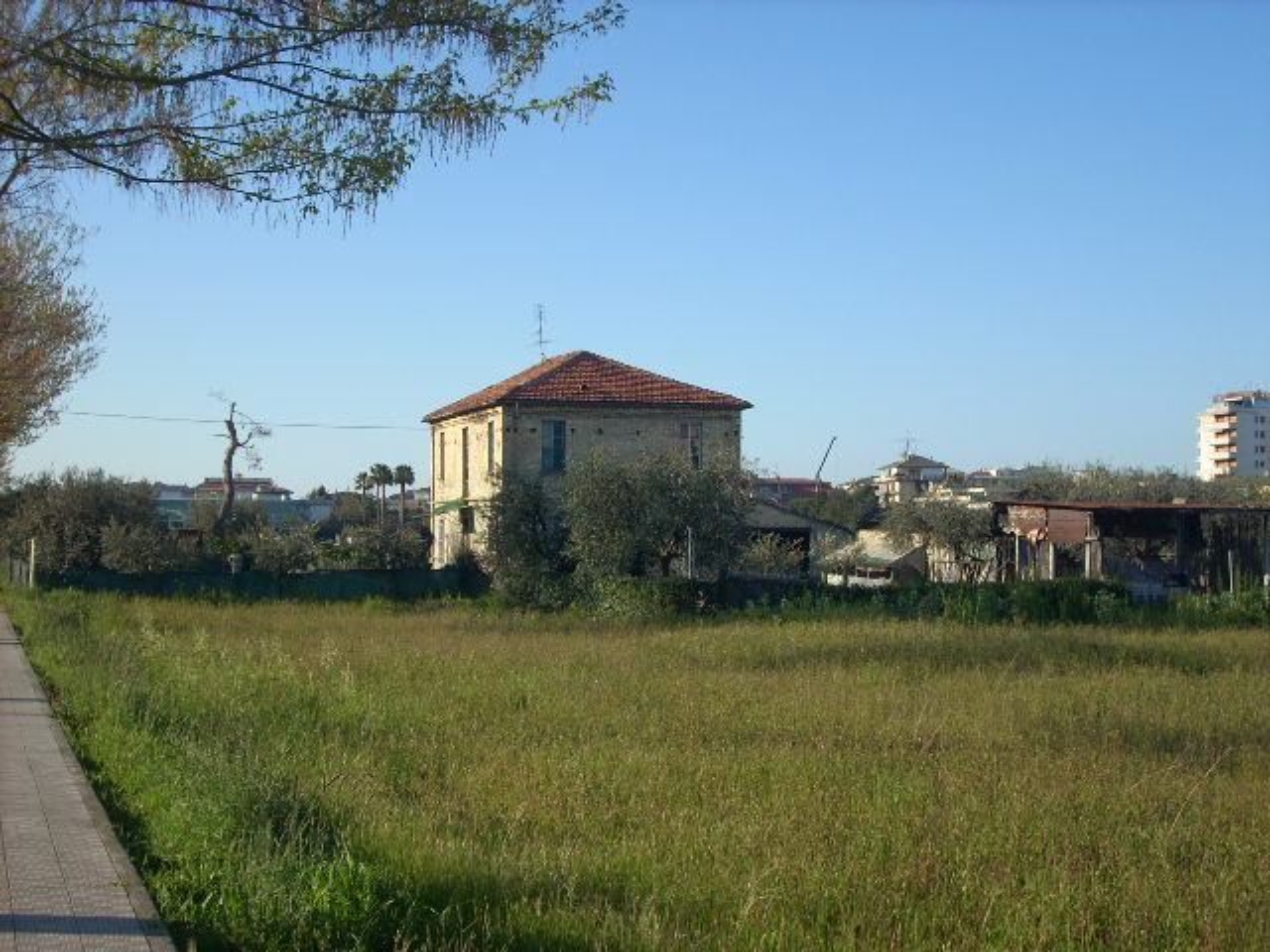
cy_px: 476
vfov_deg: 27.0
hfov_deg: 35.5
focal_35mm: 54
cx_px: 635
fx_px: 1981
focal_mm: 9
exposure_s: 1/169
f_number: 6.9
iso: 64
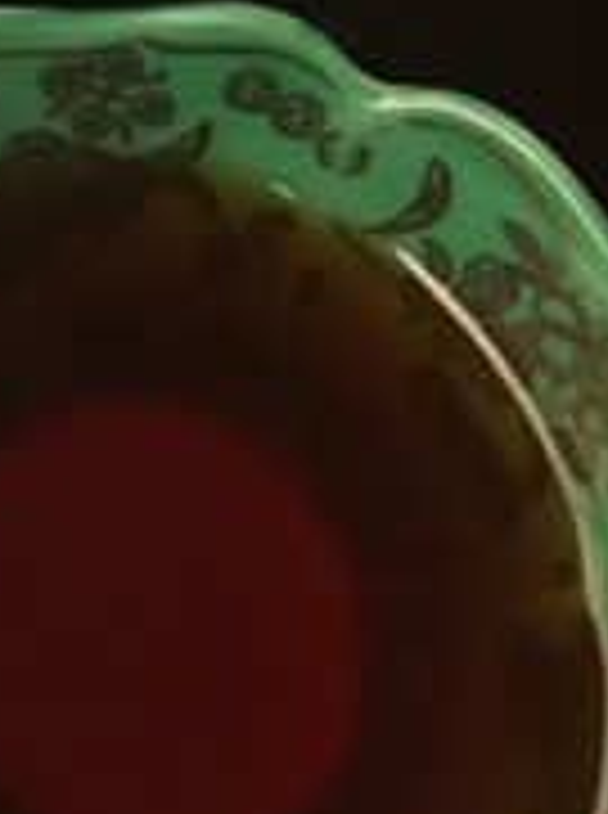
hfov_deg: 14.5
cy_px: -432
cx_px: -356
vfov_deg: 18.5
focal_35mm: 93
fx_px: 2186
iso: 100
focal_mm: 3.99
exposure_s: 1/17
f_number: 1.8
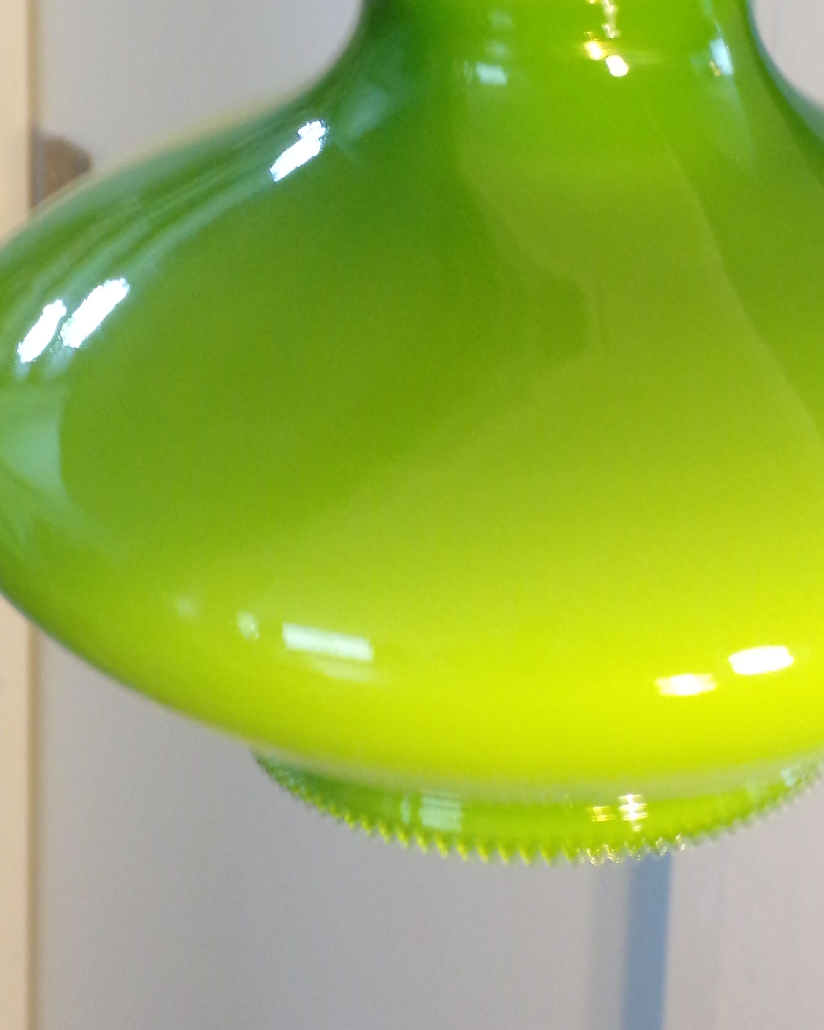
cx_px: 528
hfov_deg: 12.8
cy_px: 198
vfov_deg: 15.9
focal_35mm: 120
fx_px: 3658
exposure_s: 1/9
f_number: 3.8
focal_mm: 11.6
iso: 400
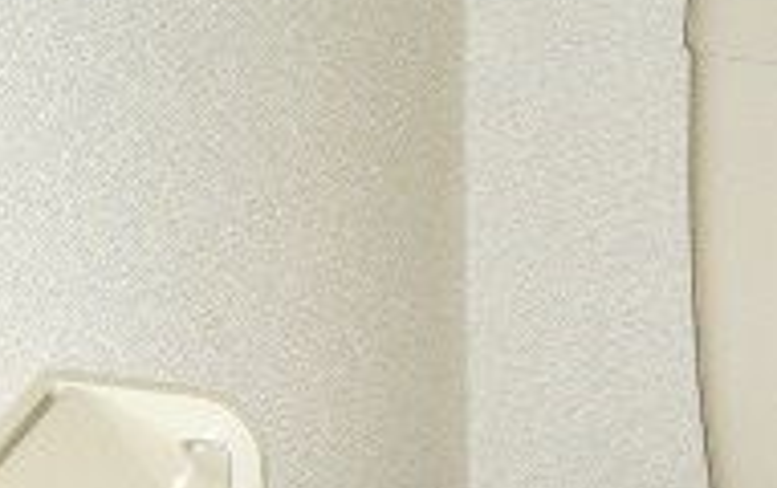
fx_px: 2630
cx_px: 740
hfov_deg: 16.5
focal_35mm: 124
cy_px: 586
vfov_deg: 10.4
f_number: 2.8
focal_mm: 5.8
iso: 100
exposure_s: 1/30
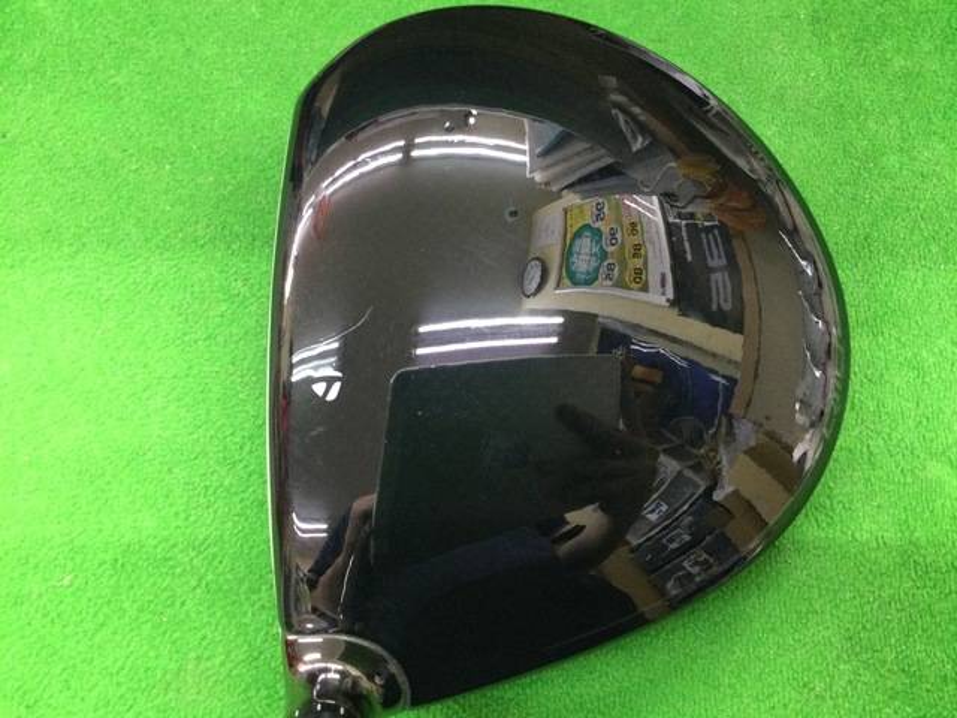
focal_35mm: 31
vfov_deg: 45.4
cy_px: 359
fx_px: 857
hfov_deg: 58.4
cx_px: 478
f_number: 2.4
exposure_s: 1/17
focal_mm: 3.3
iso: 200
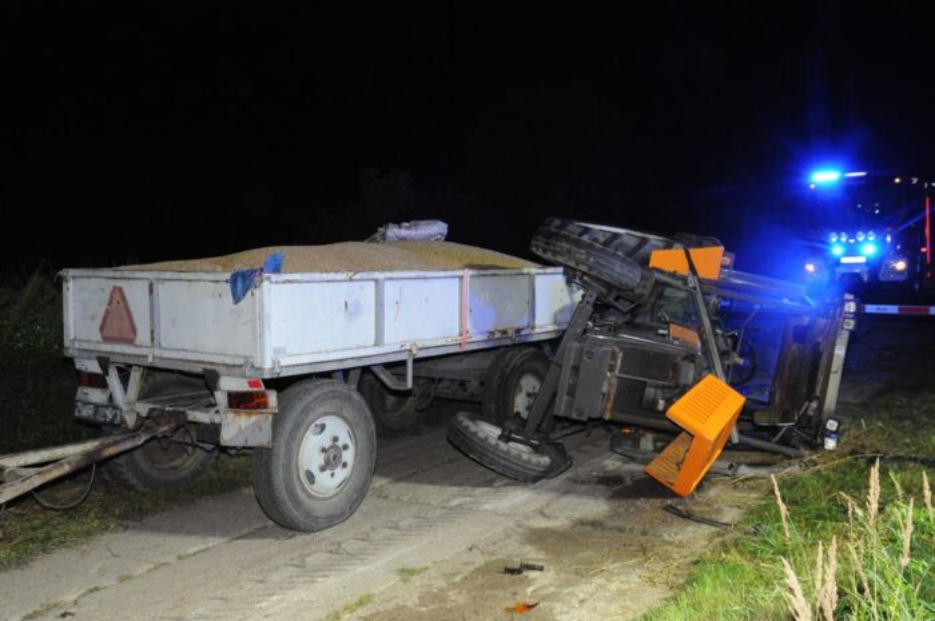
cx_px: 468
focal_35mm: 48
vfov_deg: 28.0
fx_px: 1245
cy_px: 310
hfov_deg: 41.2
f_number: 7.1
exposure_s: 1/40
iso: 1600
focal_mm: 32
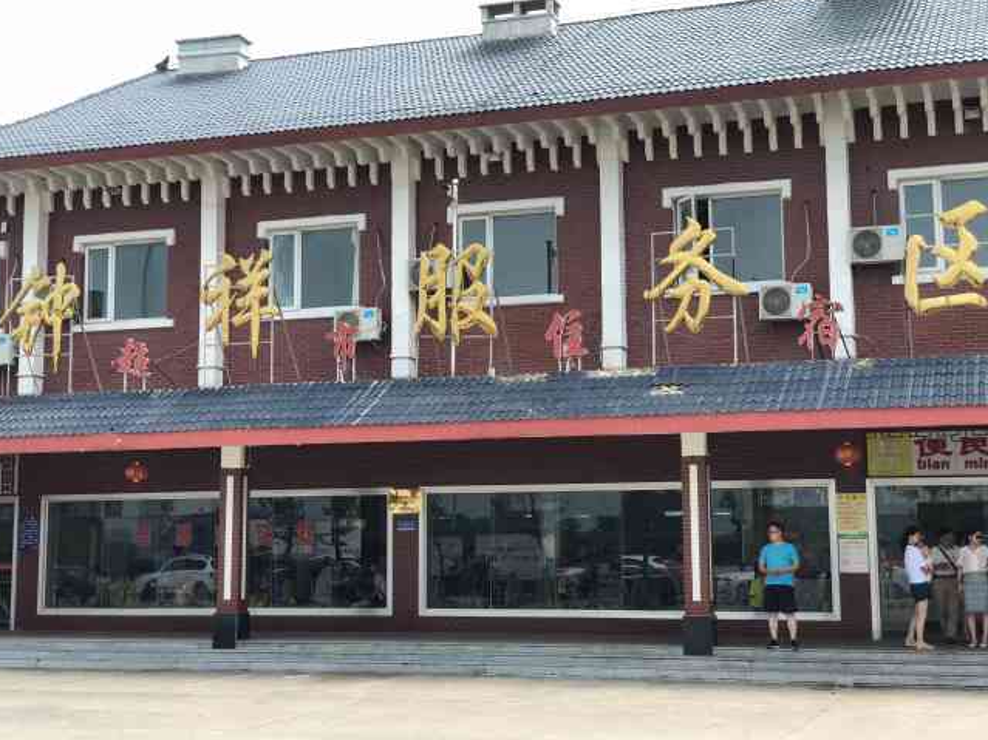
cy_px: 344
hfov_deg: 33.8
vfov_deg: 25.6
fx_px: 1627
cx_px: 492
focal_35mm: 57
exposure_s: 1/397
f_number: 2.4
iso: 16
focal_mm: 6
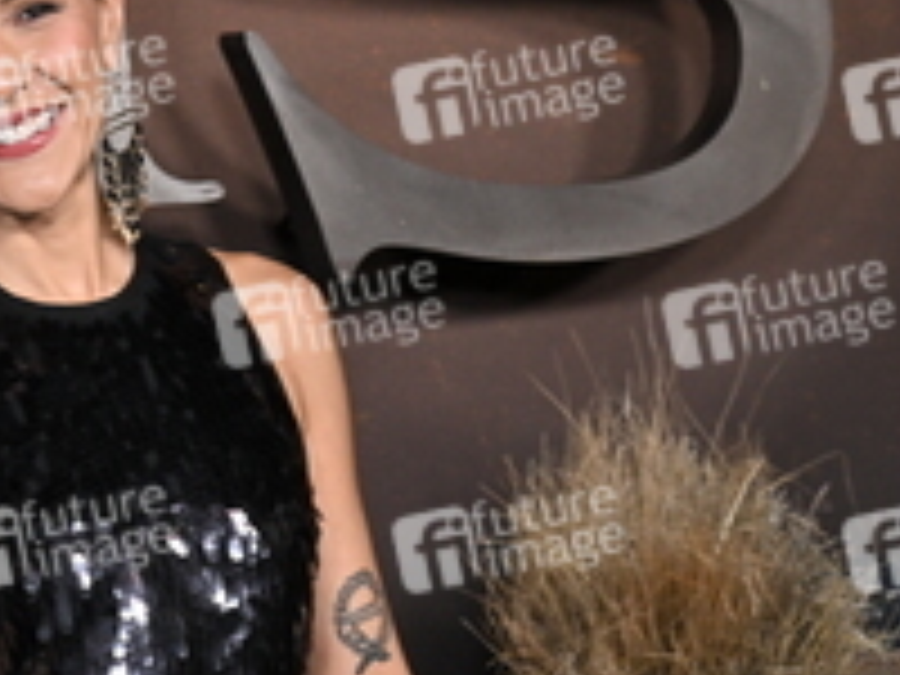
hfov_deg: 11.0
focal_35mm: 177
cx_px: -63
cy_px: 428
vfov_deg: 8.4
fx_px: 4602
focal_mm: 82
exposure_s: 1/320
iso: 1600
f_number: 5.6
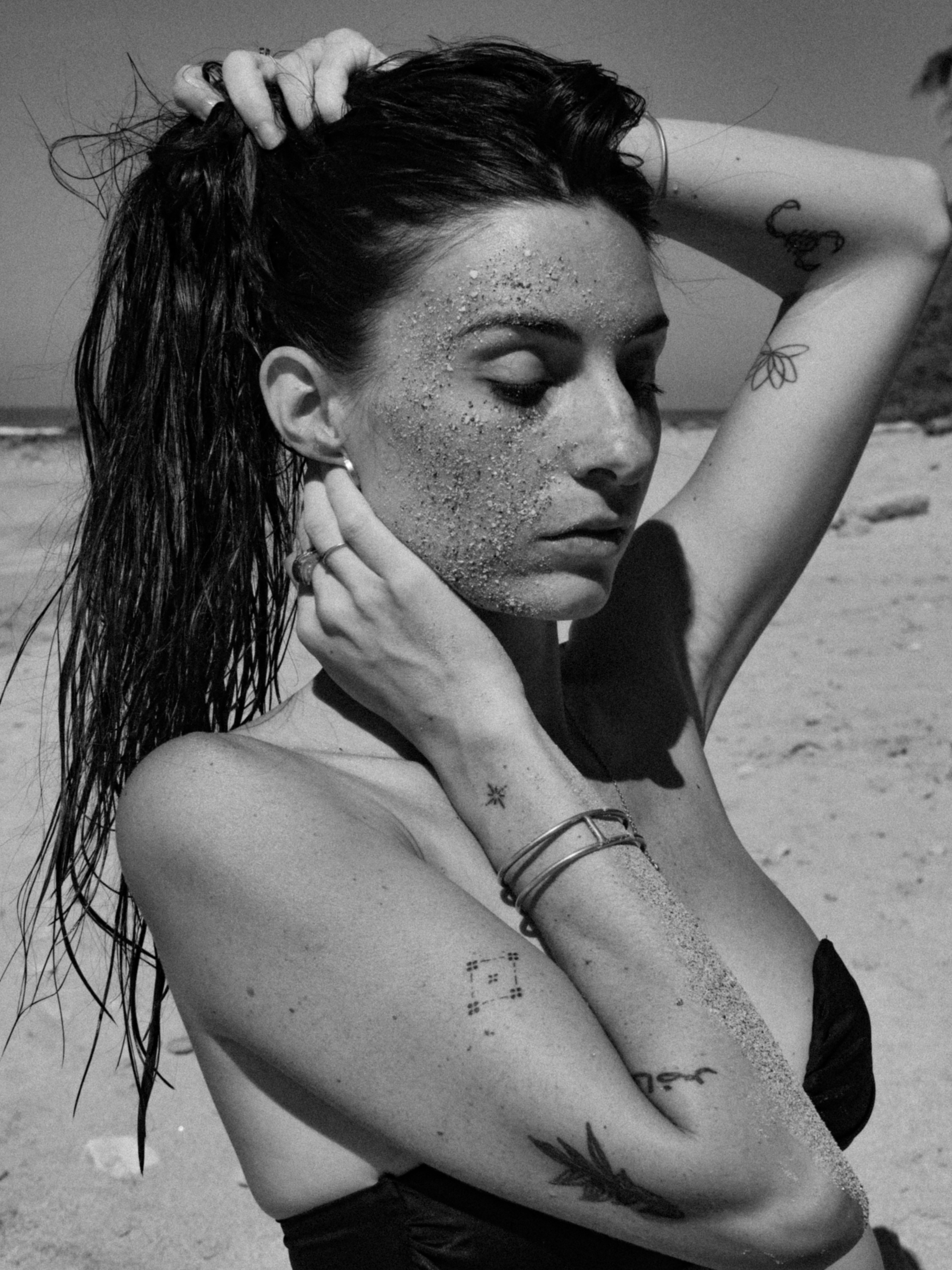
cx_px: 476
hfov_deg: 22.9
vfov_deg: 30.3
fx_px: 2347
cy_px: 635
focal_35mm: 64
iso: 200
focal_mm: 32
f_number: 9
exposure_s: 1/2000
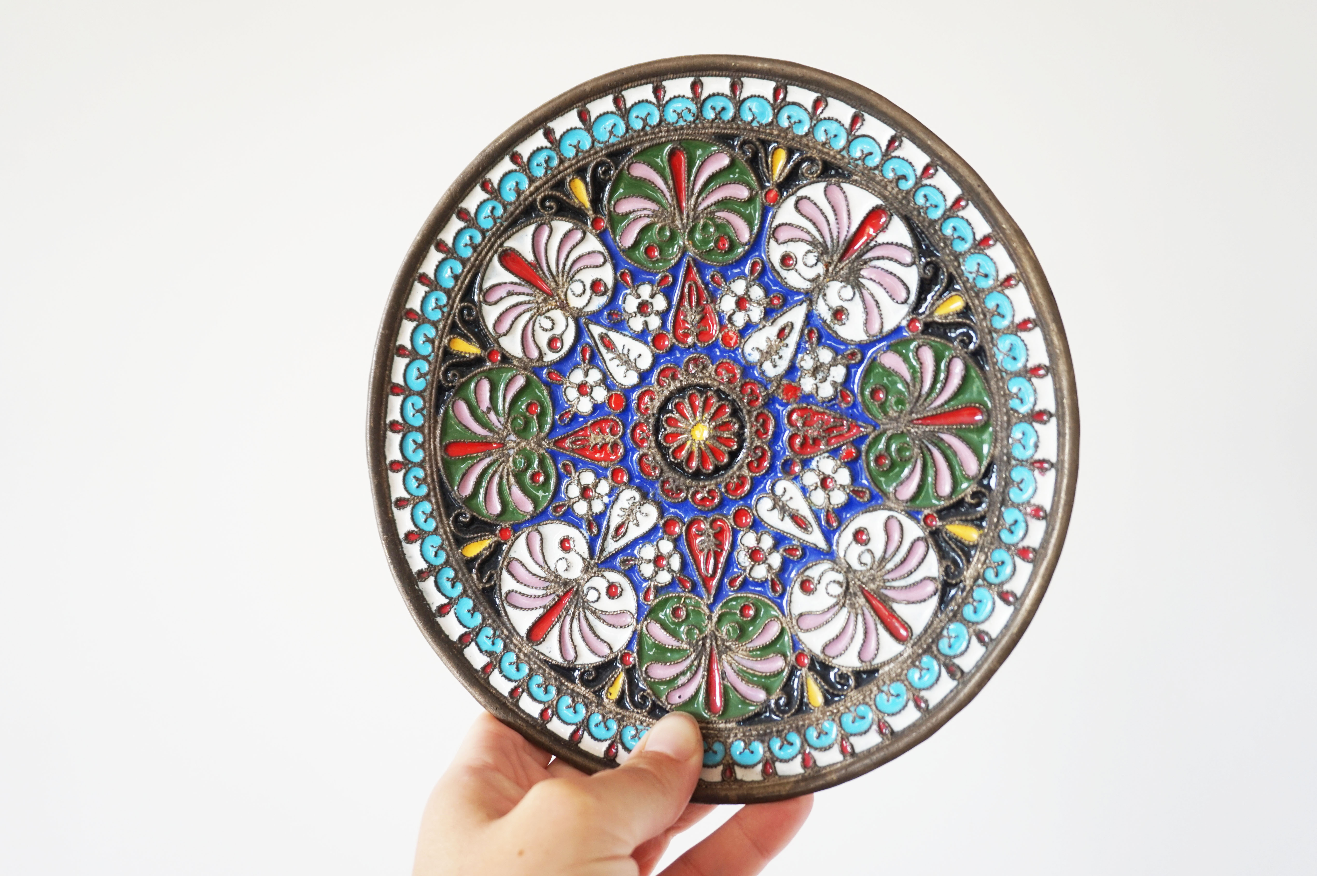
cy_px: 438
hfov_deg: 59.5
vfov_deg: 41.7
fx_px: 1152
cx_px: 658
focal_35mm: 32
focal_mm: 21
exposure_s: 1/60
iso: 250
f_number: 4
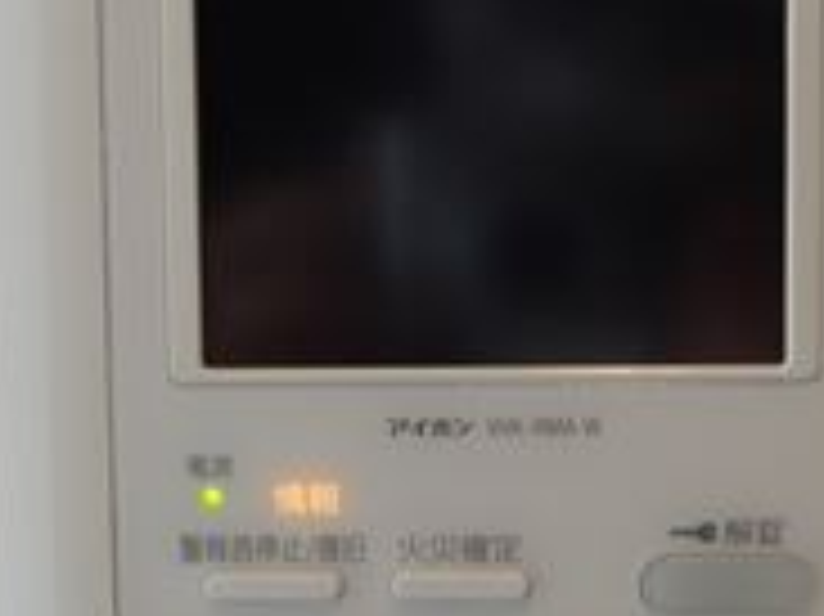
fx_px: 2498
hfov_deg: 18.7
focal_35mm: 105
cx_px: 522
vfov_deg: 13.9
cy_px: 562
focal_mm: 5.4
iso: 160
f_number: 4
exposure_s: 1/30
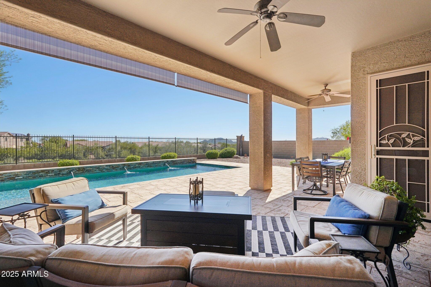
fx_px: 198
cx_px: 216
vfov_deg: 72.0
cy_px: 144
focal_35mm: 16
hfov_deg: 95.0
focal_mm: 16.5
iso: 400
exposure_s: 1/800
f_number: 8
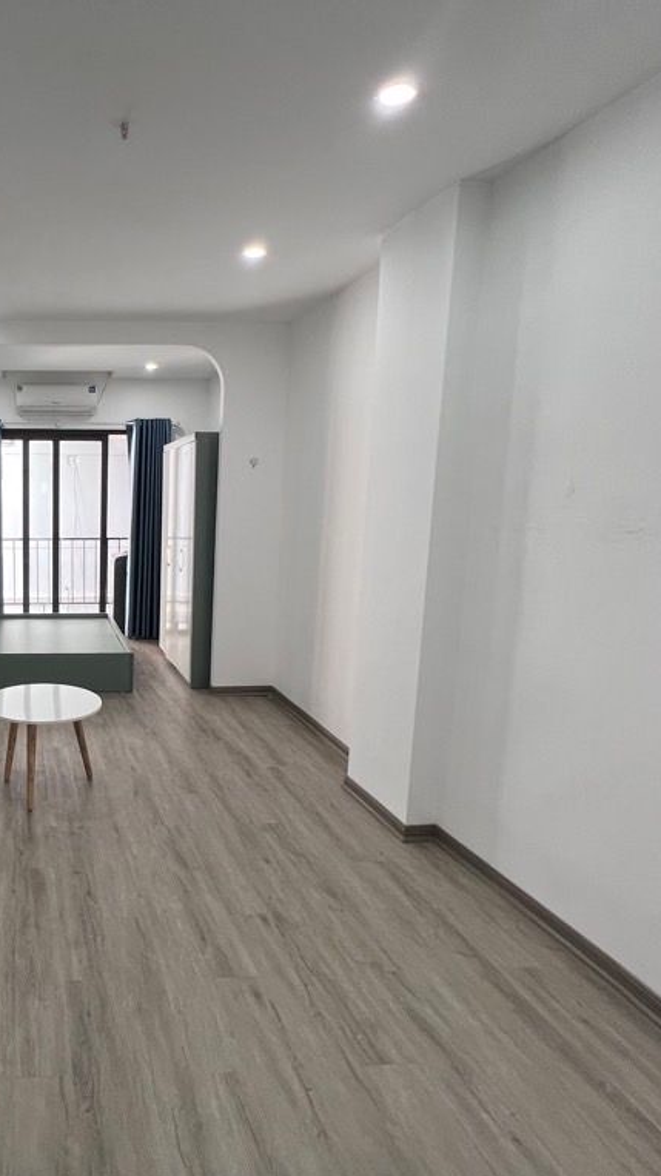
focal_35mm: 19
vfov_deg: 89.6
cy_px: 590
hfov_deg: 51.1
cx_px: 57
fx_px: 592
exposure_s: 1/100
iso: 125
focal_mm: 1.57
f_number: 1.8
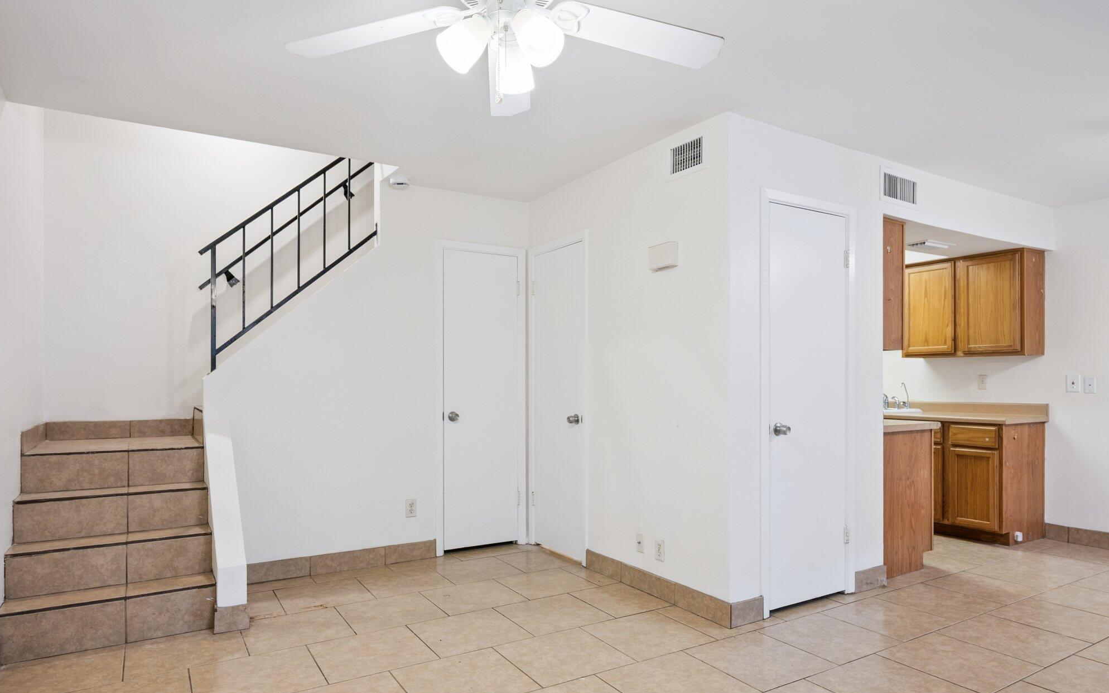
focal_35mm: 22
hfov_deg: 80.9
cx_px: 549
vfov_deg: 56.0
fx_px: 650
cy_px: 376
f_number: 8
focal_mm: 20.5
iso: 320
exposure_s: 1/6
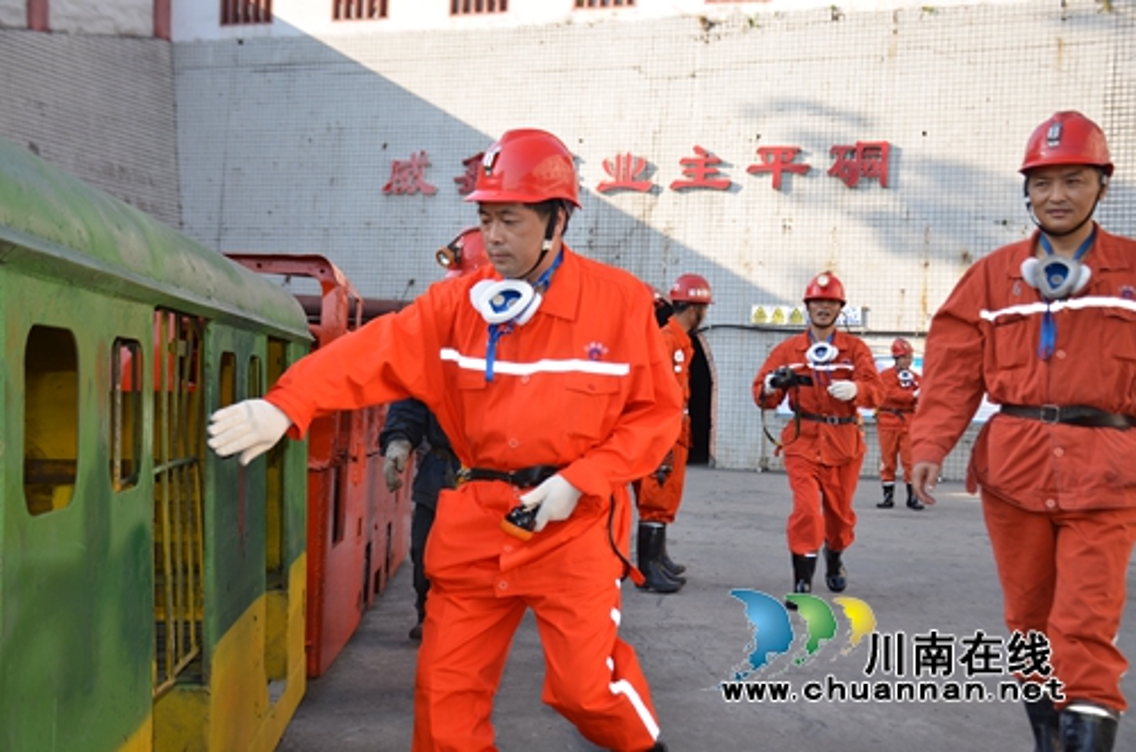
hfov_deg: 43.7
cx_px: 568
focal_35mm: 45
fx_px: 1417
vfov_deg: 29.7
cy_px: 376
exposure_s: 1/250
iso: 110
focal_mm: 30
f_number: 4
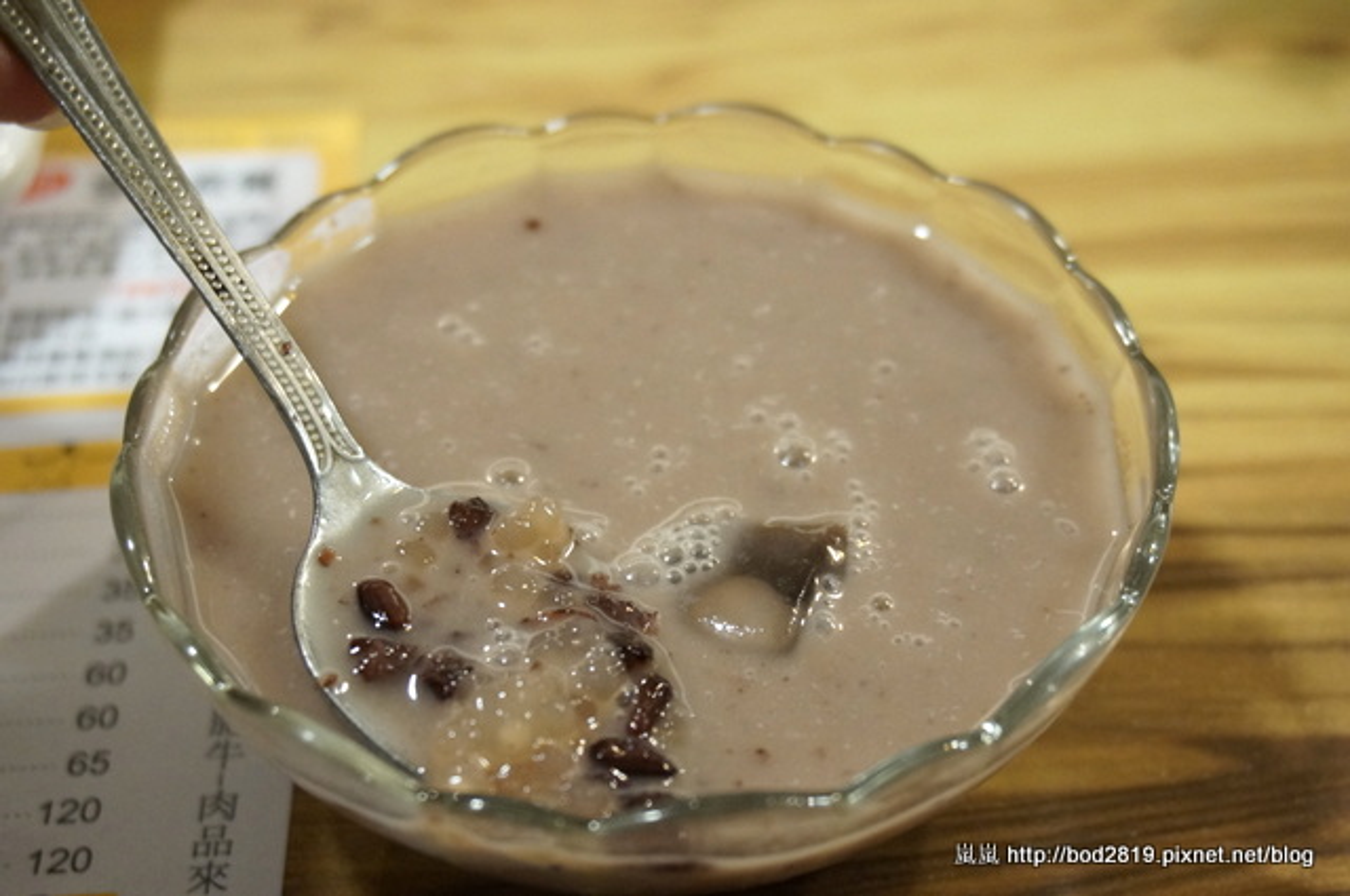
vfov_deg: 26.4
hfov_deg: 38.9
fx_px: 1910
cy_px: 448
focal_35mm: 51
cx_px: 675
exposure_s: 1/60
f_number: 5
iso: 2000
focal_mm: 34
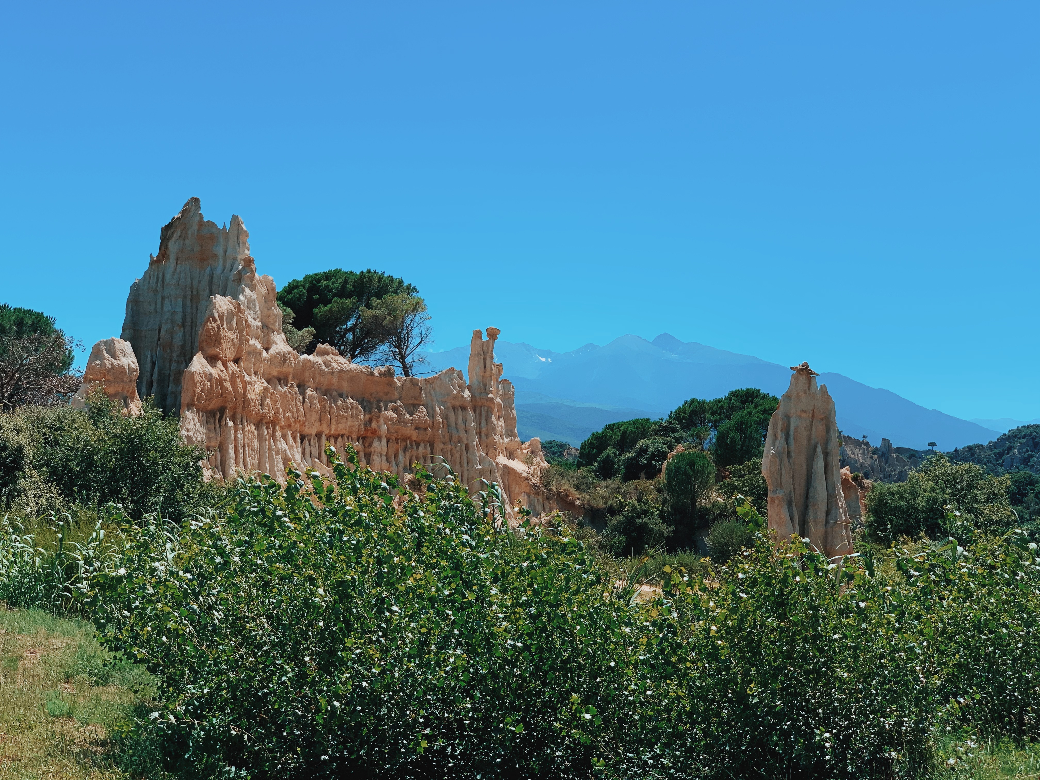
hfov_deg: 36.8
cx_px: 520
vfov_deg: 28.0
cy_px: 390
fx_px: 1562
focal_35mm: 52
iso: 16
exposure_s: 1/1295
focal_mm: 6
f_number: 2.4
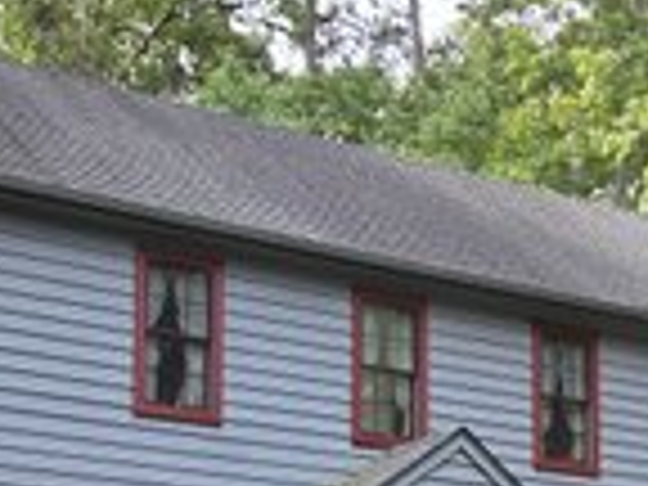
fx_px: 1891
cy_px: 668
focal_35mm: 101
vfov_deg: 14.0
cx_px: 628
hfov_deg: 19.0
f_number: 1.8
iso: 25
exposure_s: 1/362
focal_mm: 5.4
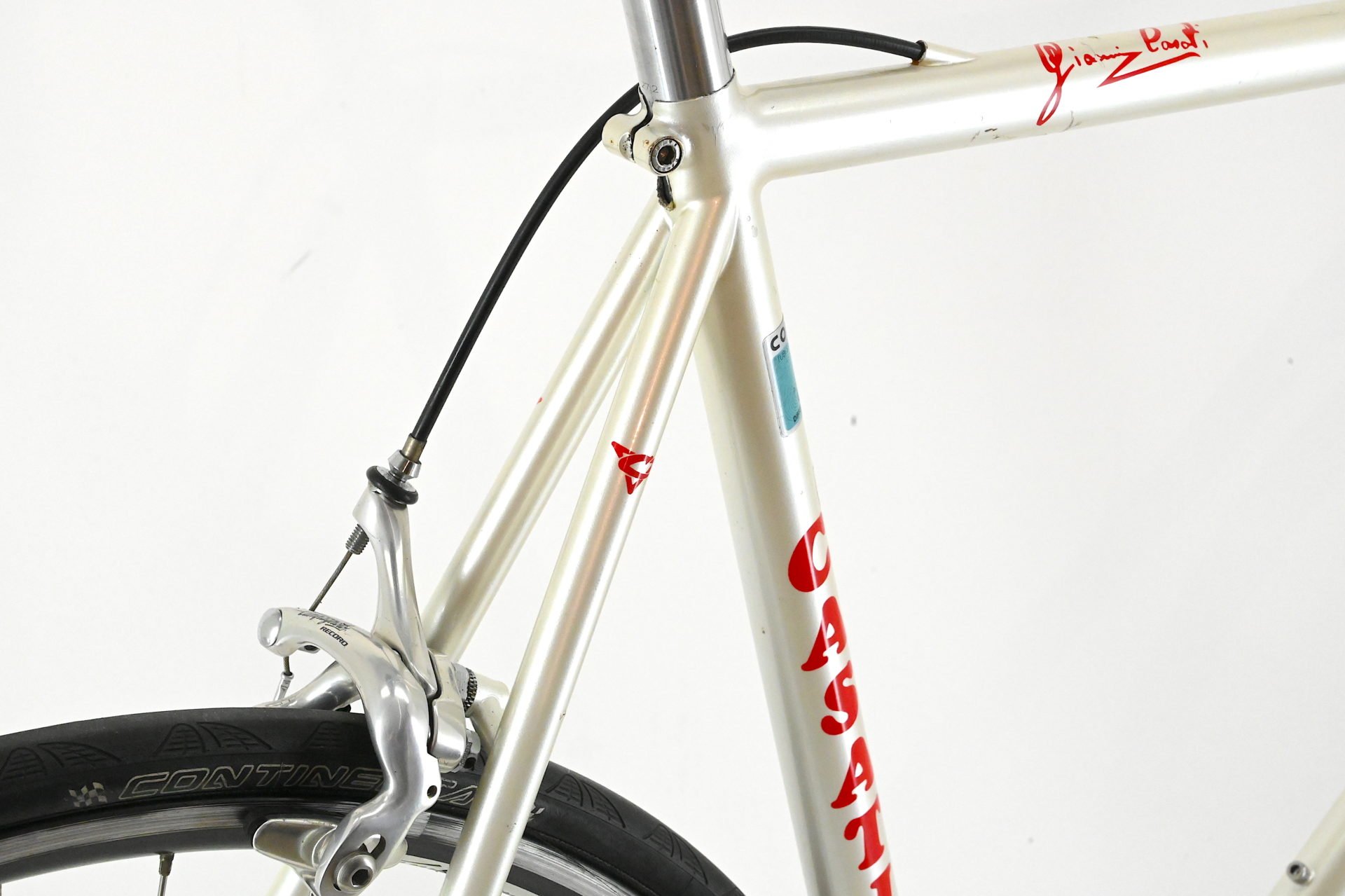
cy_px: 448
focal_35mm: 70
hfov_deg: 28.9
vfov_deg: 19.4
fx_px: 2614
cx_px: 672
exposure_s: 1/400
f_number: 16
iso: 11400
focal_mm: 70
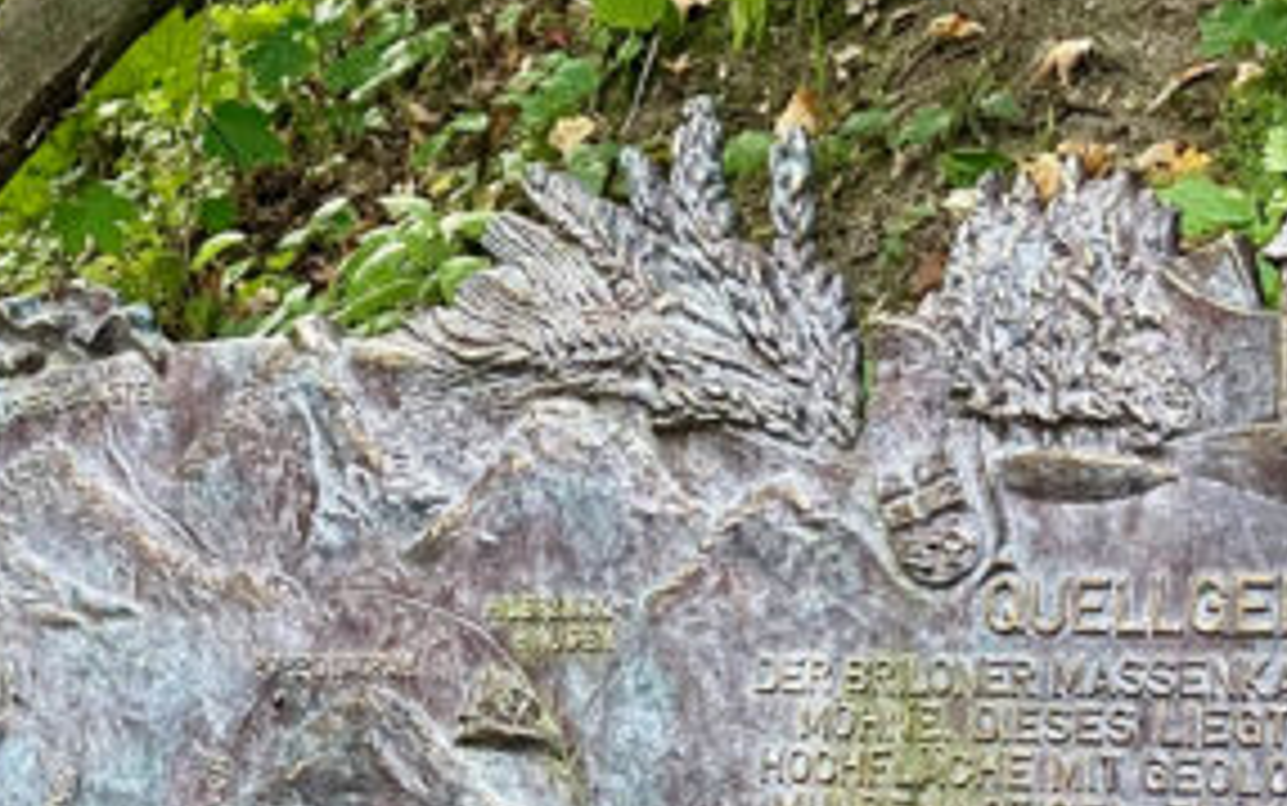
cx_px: 544
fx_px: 3333
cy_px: 1045
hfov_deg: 21.8
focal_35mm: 95
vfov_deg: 13.3
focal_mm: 5.1
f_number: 1.6
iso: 125
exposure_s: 1/65
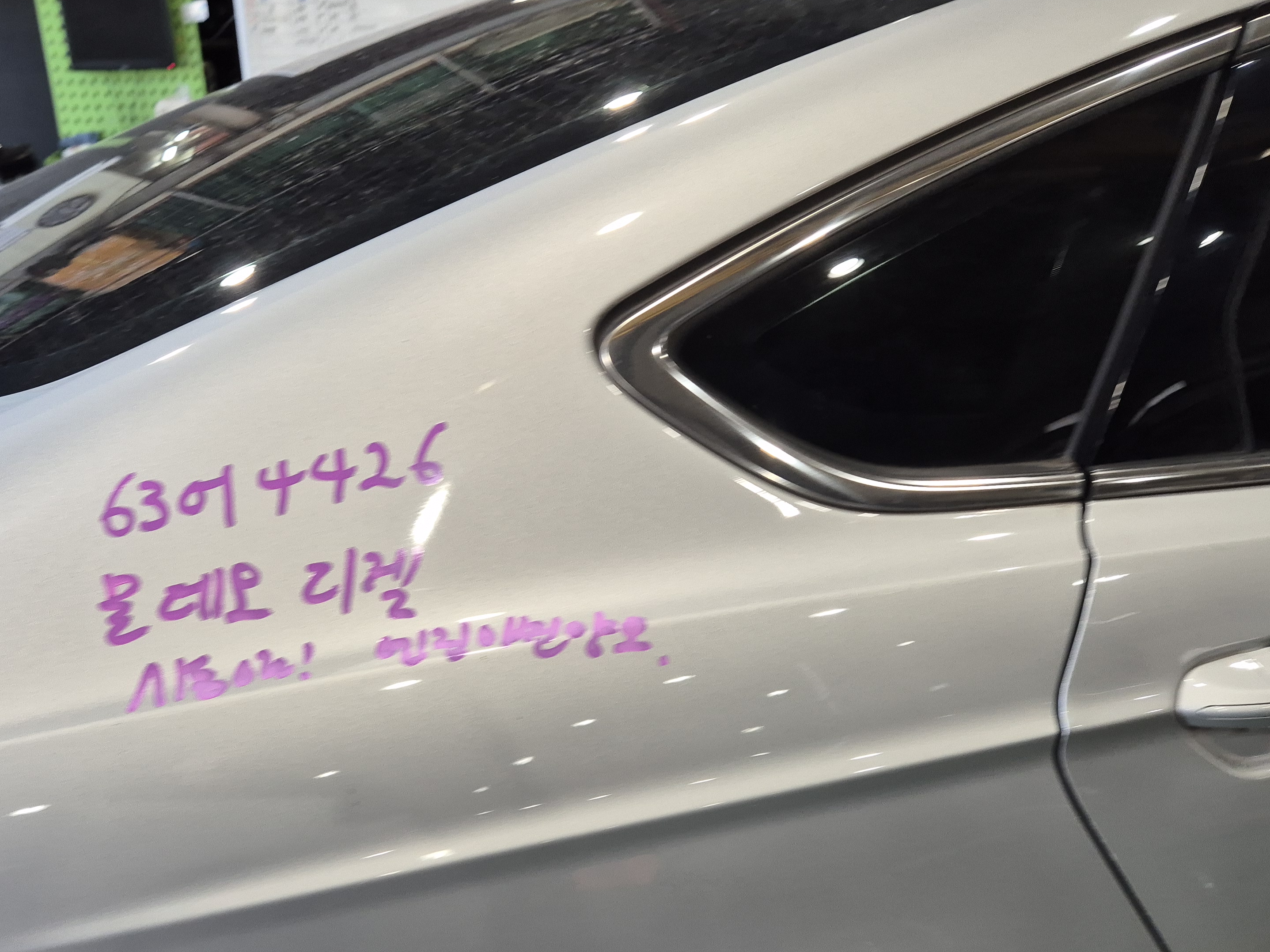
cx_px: 523
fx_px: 1174
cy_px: 571
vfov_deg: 43.9
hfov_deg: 56.5
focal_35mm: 32
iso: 100
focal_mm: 5.4
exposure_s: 1/120
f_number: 1.8
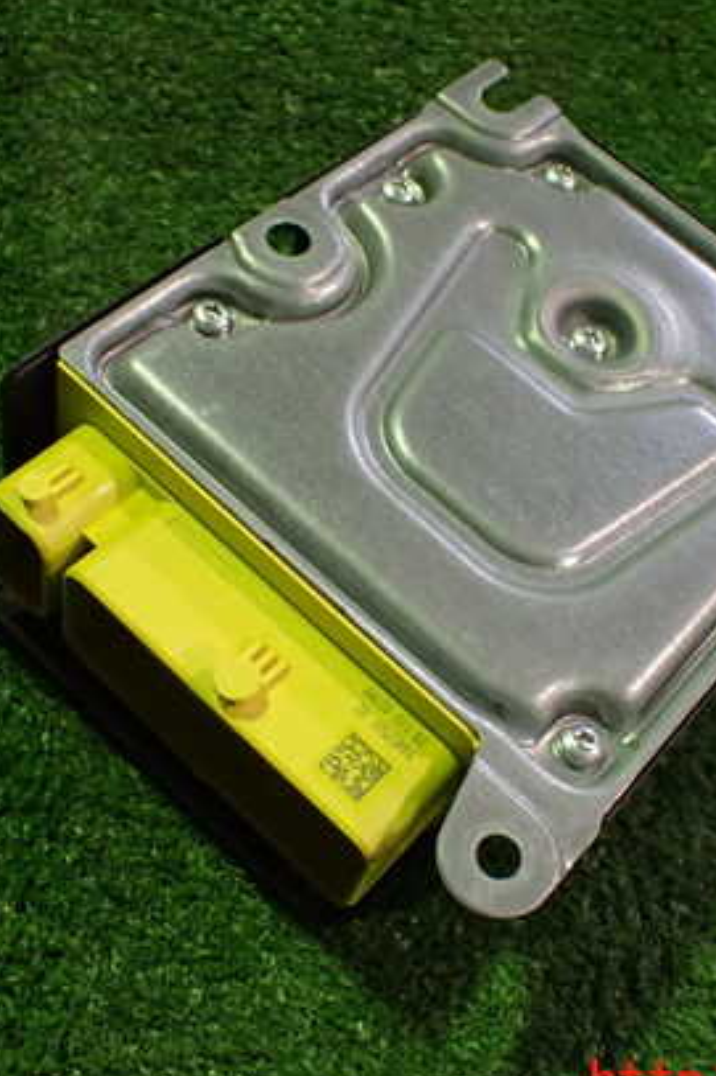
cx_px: 394
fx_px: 1373
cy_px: 523
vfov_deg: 42.8
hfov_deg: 29.2
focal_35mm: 46
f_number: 2.3
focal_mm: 5.4
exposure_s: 1/100
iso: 800
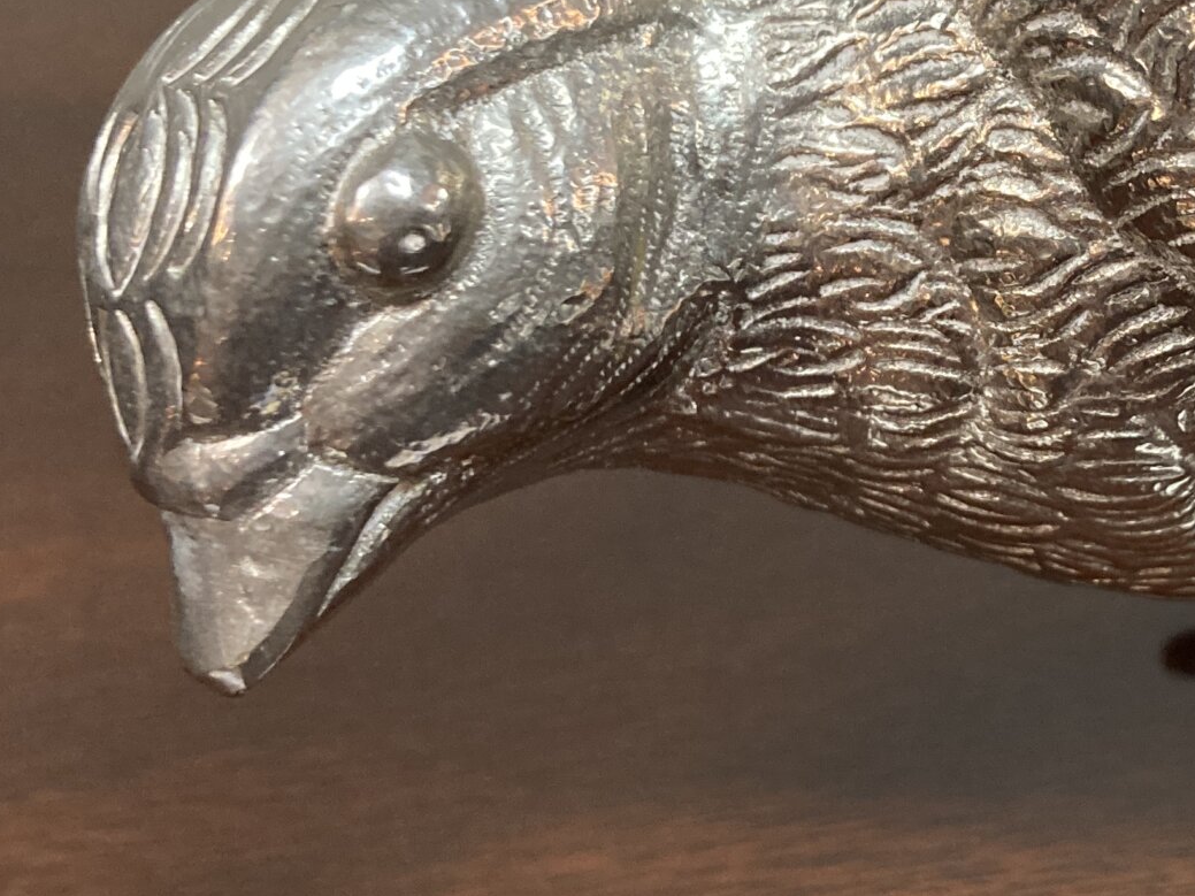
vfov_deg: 21.3
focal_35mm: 69
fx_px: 2382
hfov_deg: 27.2
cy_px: 328
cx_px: 1077
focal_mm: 3.99
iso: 200
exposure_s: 1/60
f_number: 1.8
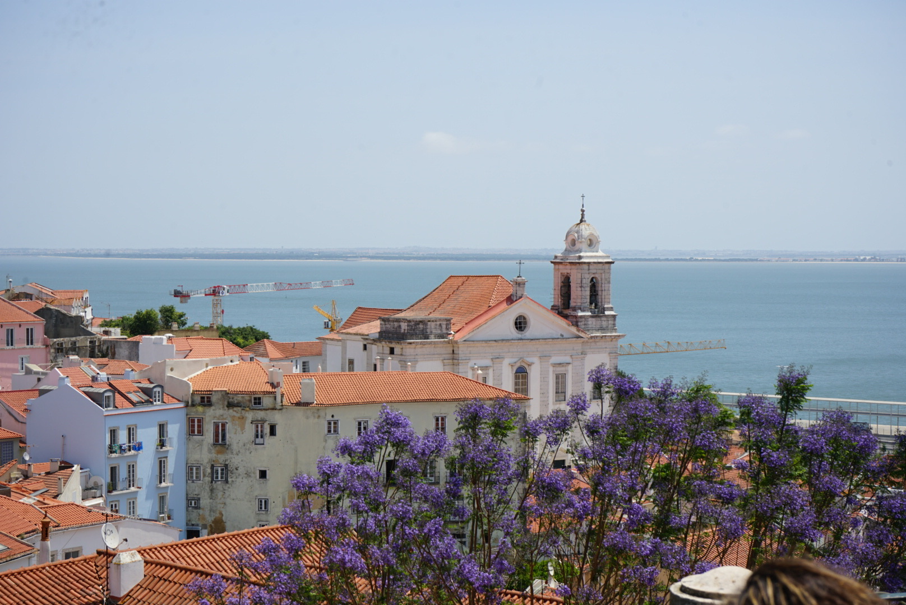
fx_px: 1763
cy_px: 302
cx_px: 453
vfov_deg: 19.5
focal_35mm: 70
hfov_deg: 28.8
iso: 100
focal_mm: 70
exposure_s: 1/200
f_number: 11
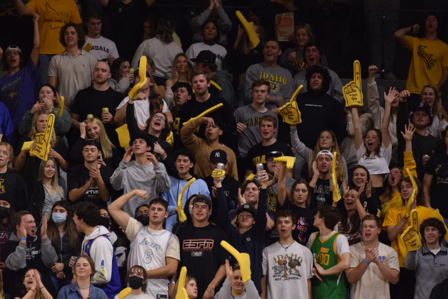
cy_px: 150
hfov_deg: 6.9
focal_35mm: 300
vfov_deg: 4.6
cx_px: 224
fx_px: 3734
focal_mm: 200
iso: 2000
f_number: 2.8
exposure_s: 1/1250
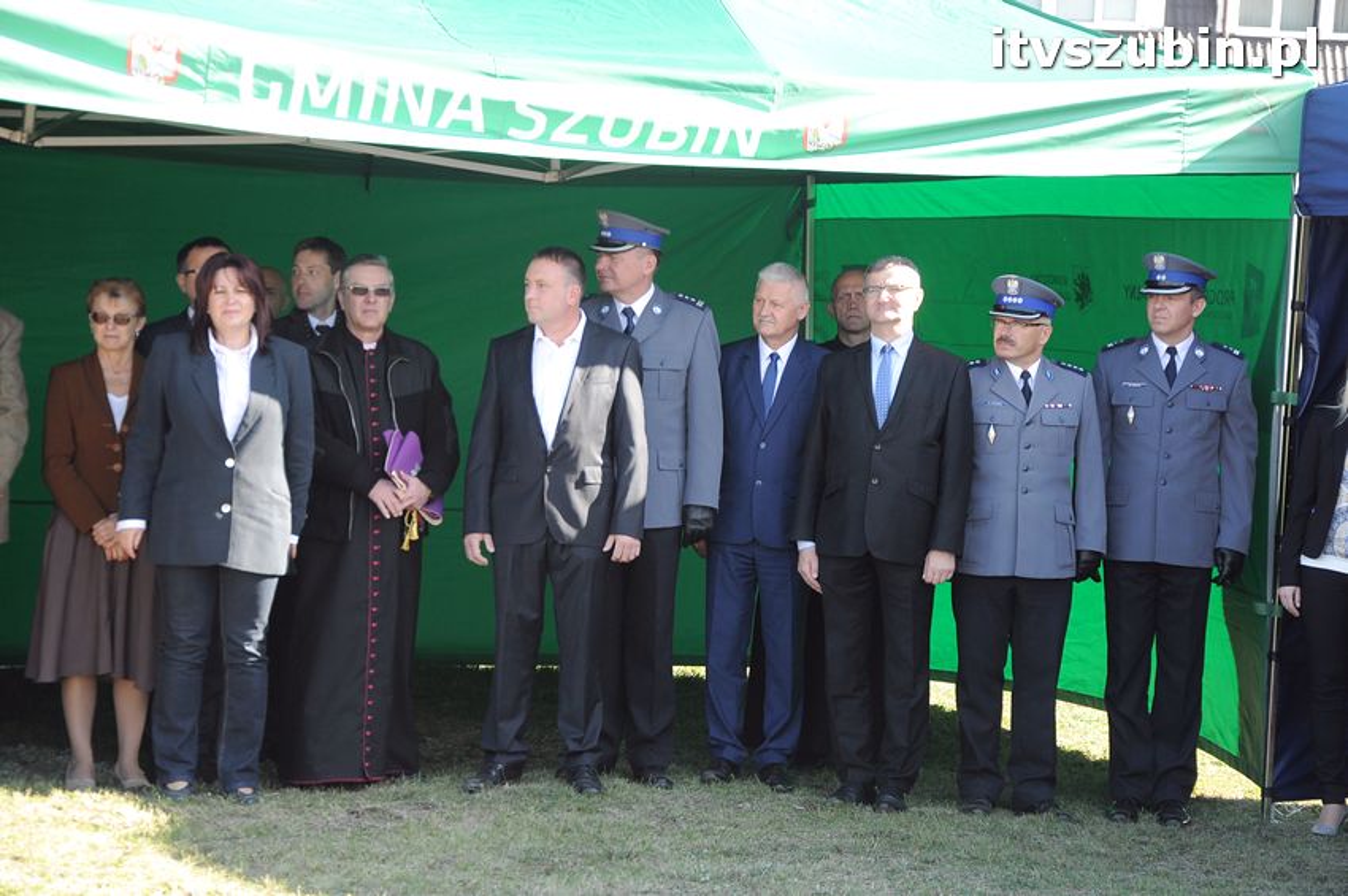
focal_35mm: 99
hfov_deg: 20.6
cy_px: 448
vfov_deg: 13.8
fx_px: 3703
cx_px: 674
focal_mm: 66
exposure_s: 1/160
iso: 400
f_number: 5.3
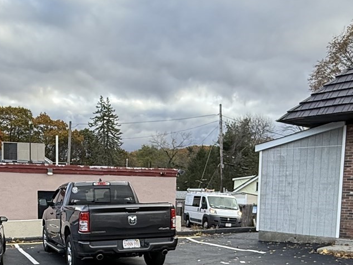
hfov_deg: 41.7
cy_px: 237
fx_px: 459
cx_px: 125
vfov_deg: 30.8
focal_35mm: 45
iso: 64
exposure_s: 1/421
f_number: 2.2
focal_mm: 2.22
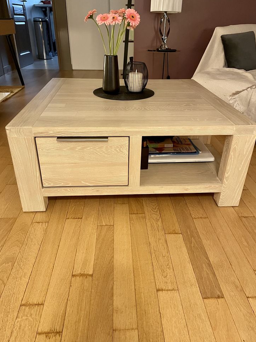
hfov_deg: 51.3
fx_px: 266
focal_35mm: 27
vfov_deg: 65.3
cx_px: 133
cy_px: 174
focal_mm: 4.2
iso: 500
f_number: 1.6
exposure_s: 1/59
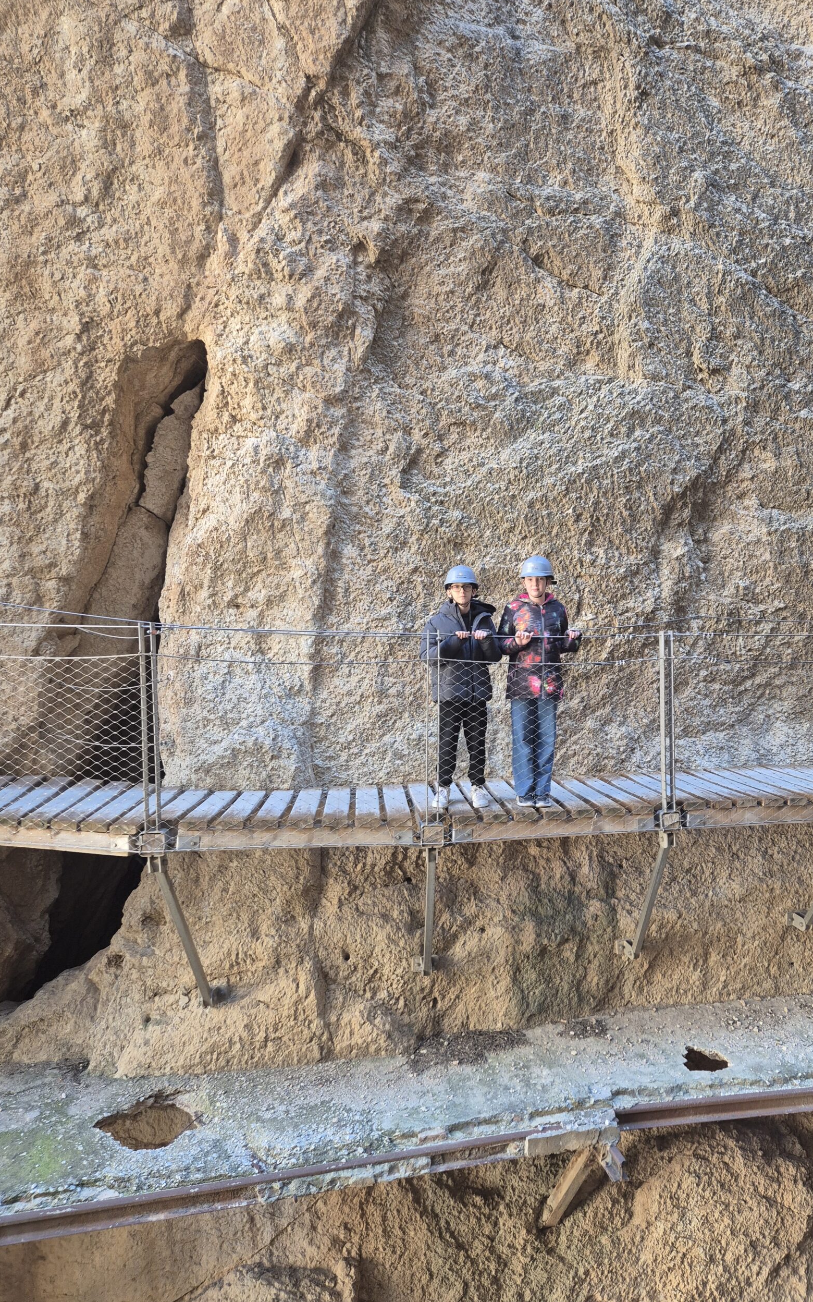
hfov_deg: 49.1
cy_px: 662
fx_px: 887
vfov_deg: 72.5
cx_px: 474
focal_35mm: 25
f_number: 1.8
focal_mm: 5.4
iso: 200
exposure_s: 1/180
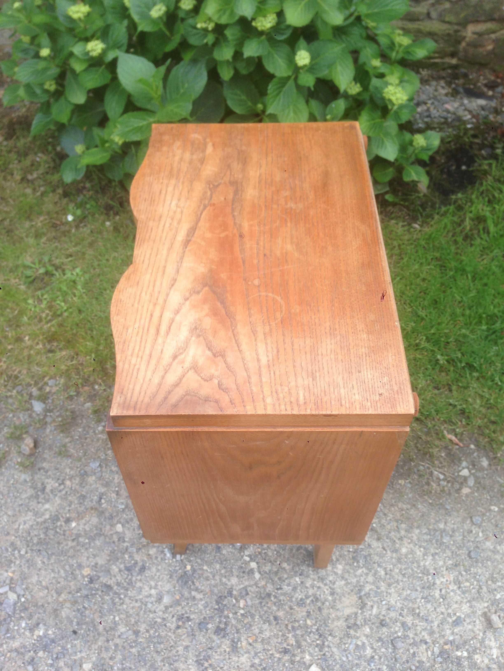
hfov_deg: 42.9
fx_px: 641
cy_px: 336
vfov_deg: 55.4
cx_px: 252
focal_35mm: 33
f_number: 2.4
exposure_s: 1/276
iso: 50
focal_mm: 4.12
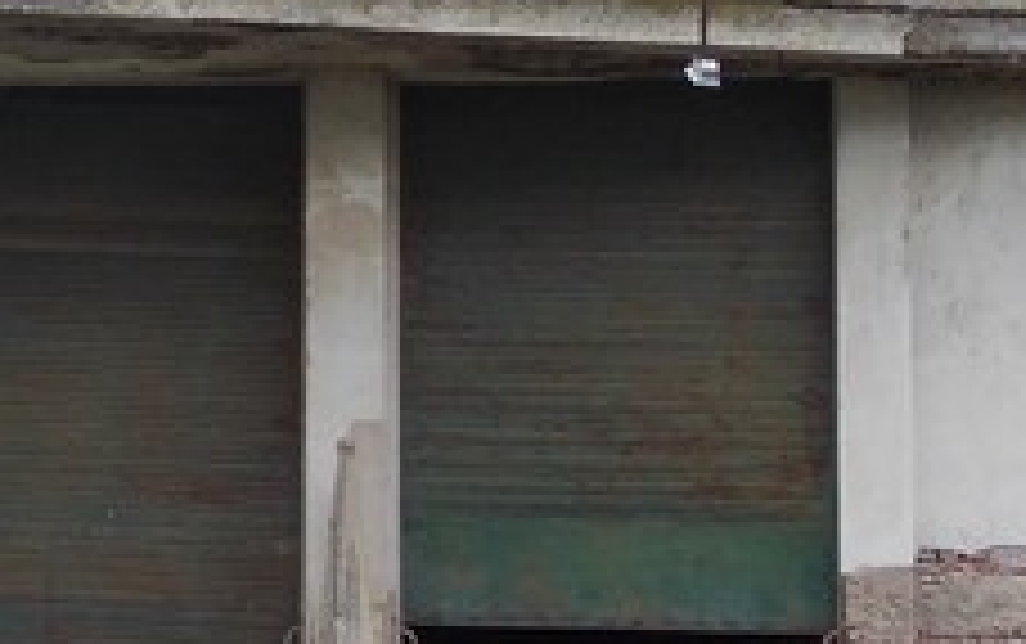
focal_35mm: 135
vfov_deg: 9.7
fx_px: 3779
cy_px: 153
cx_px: 63
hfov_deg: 15.3
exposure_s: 1/500
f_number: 3.1
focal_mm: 5.3
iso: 80
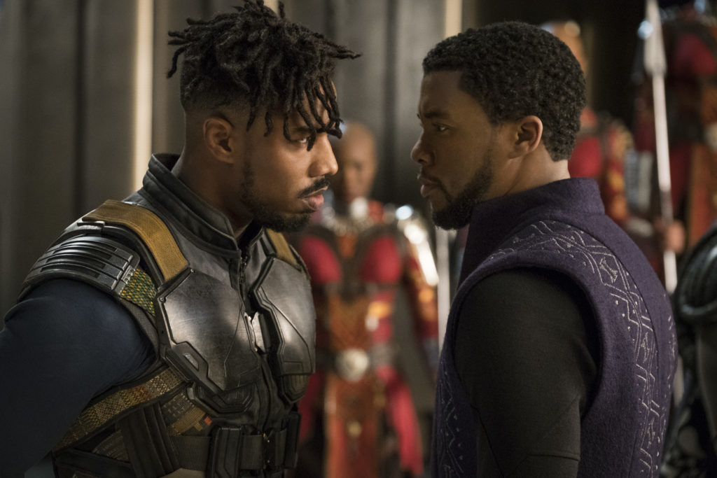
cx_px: 358
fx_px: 2410
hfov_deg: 16.9
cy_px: 239
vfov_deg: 11.3
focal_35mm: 121
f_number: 3.2
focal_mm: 80.4
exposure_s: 1/125
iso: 4000
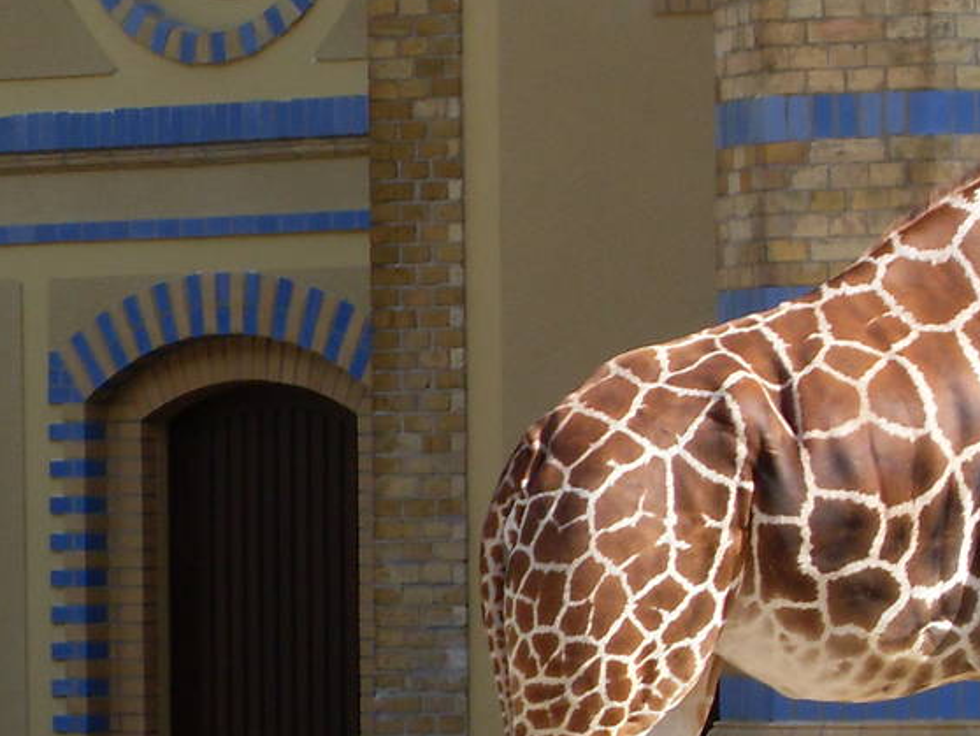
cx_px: 882
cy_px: 515
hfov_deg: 6.2
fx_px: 9007
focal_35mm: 318
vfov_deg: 4.7
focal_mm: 18.1
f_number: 5.2
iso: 80
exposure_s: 1/250
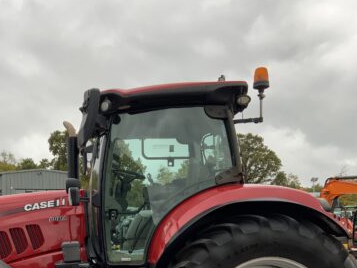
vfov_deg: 27.1
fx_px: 536
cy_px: 237
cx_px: 88
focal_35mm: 52
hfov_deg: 35.9
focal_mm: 3
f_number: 1.8
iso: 16
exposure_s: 1/137
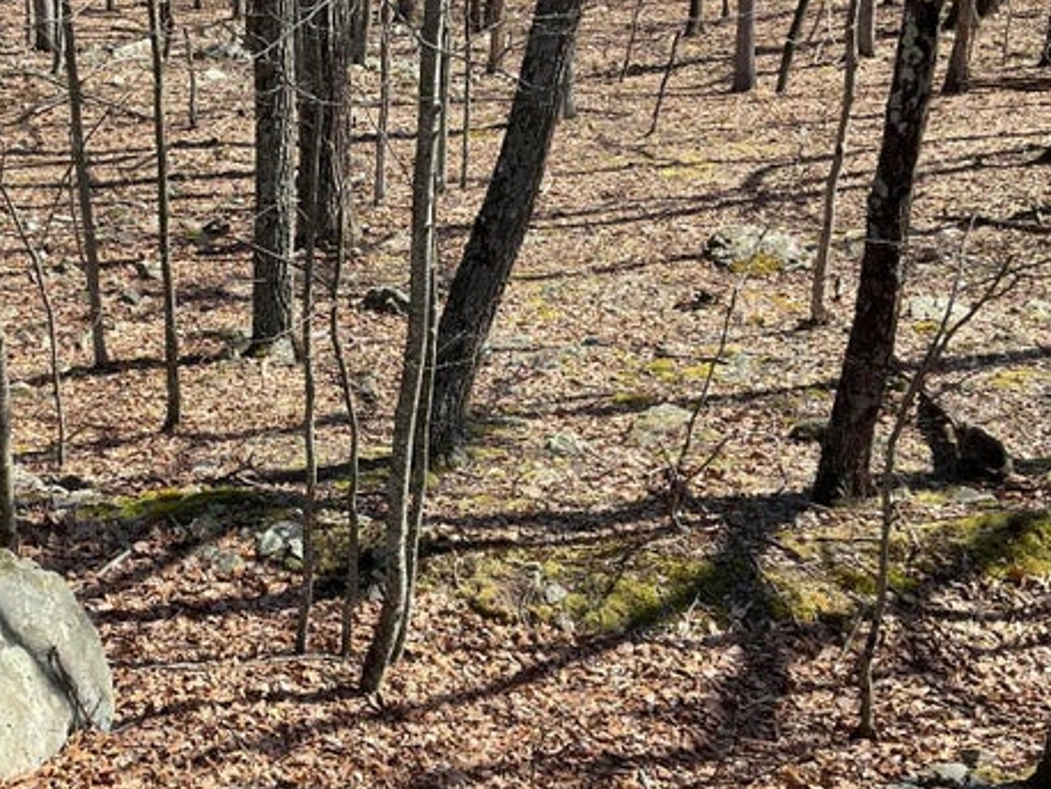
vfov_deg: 27.1
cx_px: 348
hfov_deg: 35.2
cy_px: 372
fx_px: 1640
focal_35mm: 54
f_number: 1.8
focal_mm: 3
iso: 25
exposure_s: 1/804
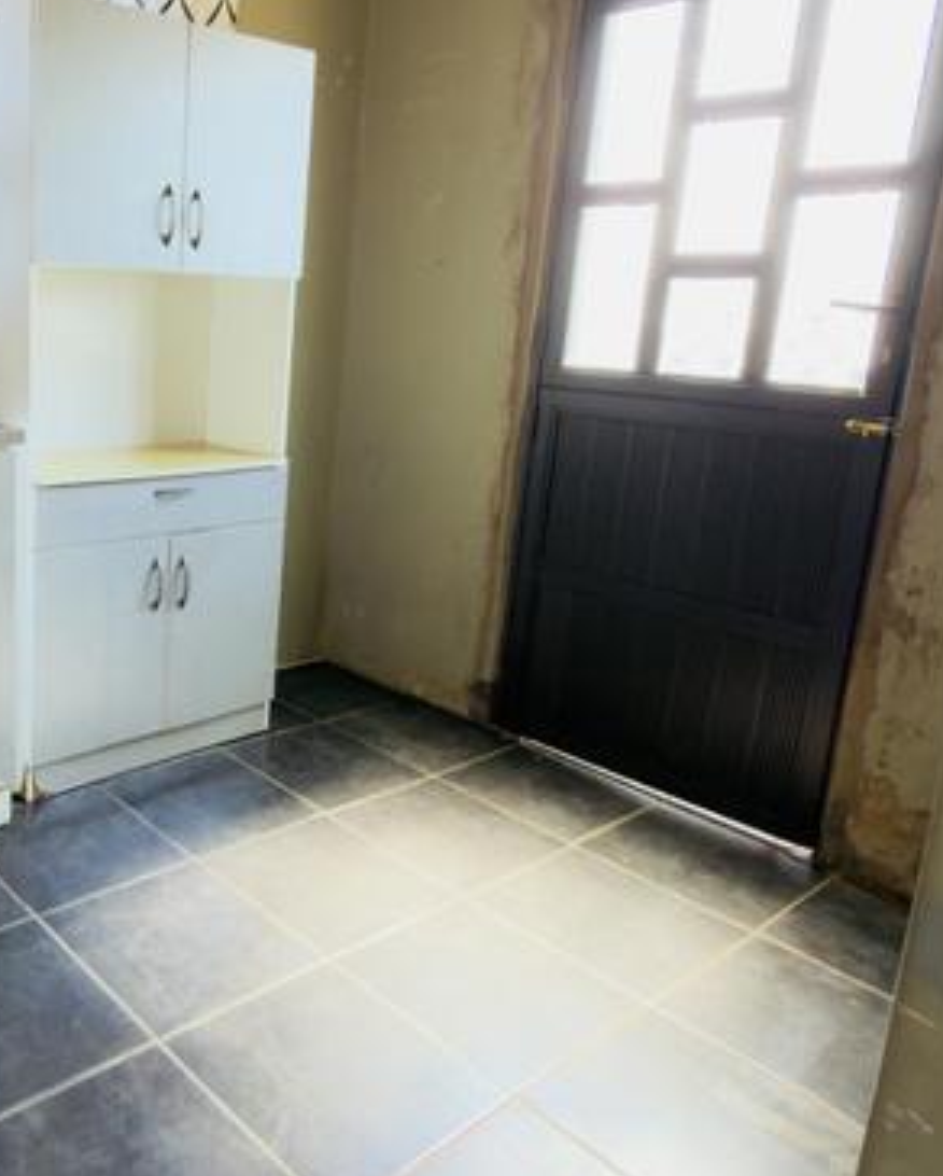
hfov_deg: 45.3
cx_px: 145
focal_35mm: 30
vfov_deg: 58.5
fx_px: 1045
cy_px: 514
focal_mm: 2.22
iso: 80
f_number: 2.2
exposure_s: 1/30
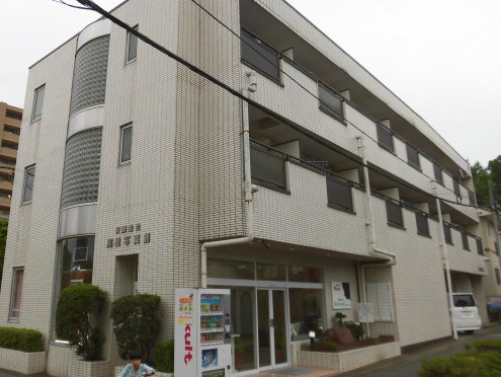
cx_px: 208
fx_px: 449
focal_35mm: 31
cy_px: 156
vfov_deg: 45.3
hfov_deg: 58.0
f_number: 3.1
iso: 100
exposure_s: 1/250
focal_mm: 4.3
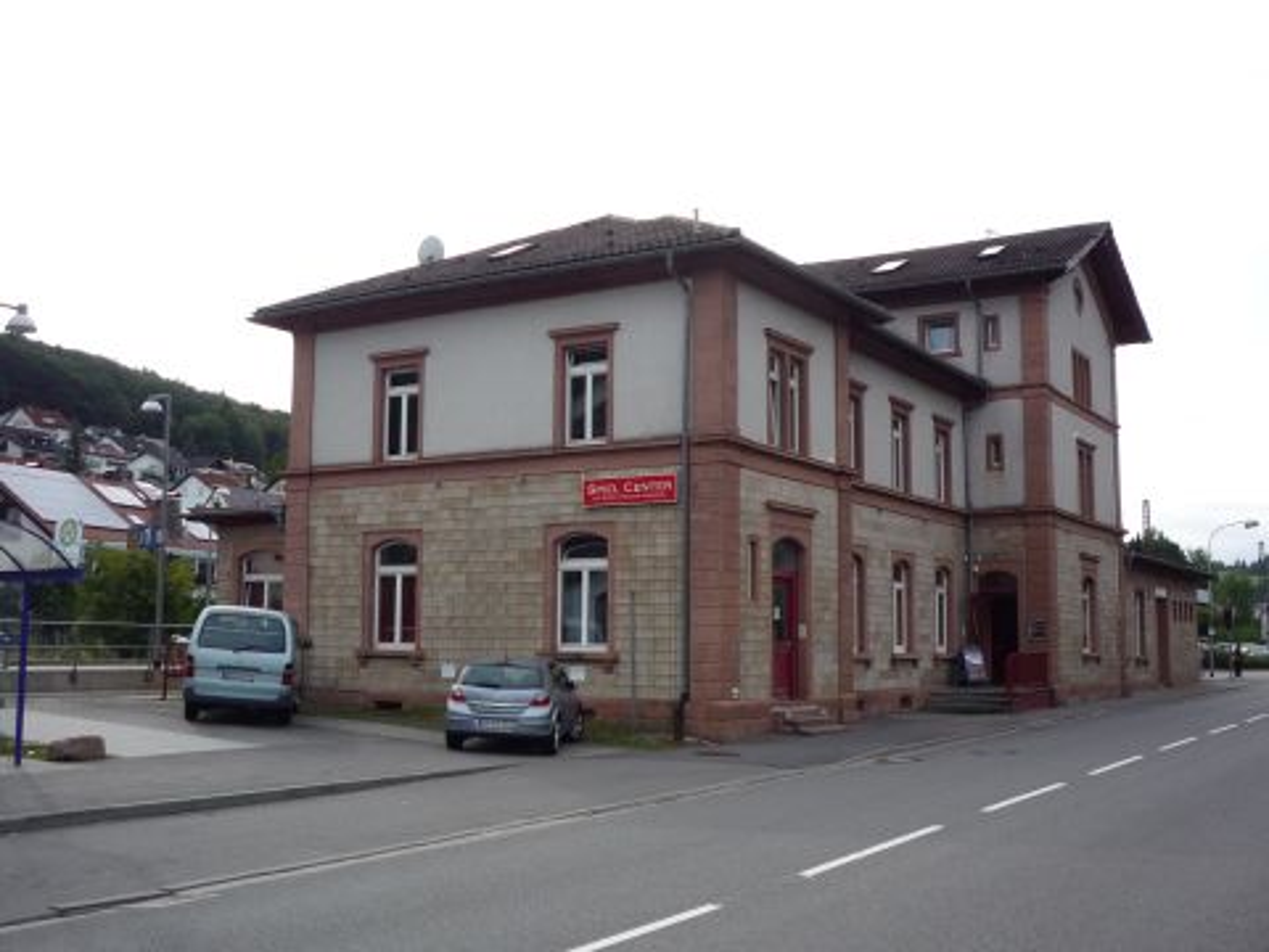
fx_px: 1430
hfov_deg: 47.9
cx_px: 634
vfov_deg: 36.8
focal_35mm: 39
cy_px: 476
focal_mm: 5.2
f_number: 4
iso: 100
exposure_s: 1/320
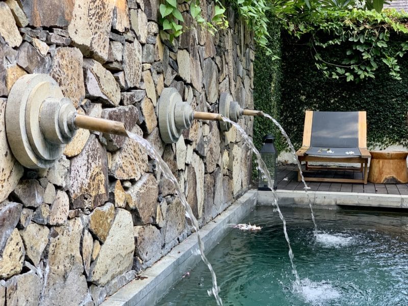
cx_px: 204
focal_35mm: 52
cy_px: 153
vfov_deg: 28.0
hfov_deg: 36.8
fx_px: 613
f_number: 2.4
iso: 64
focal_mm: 6
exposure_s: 1/122
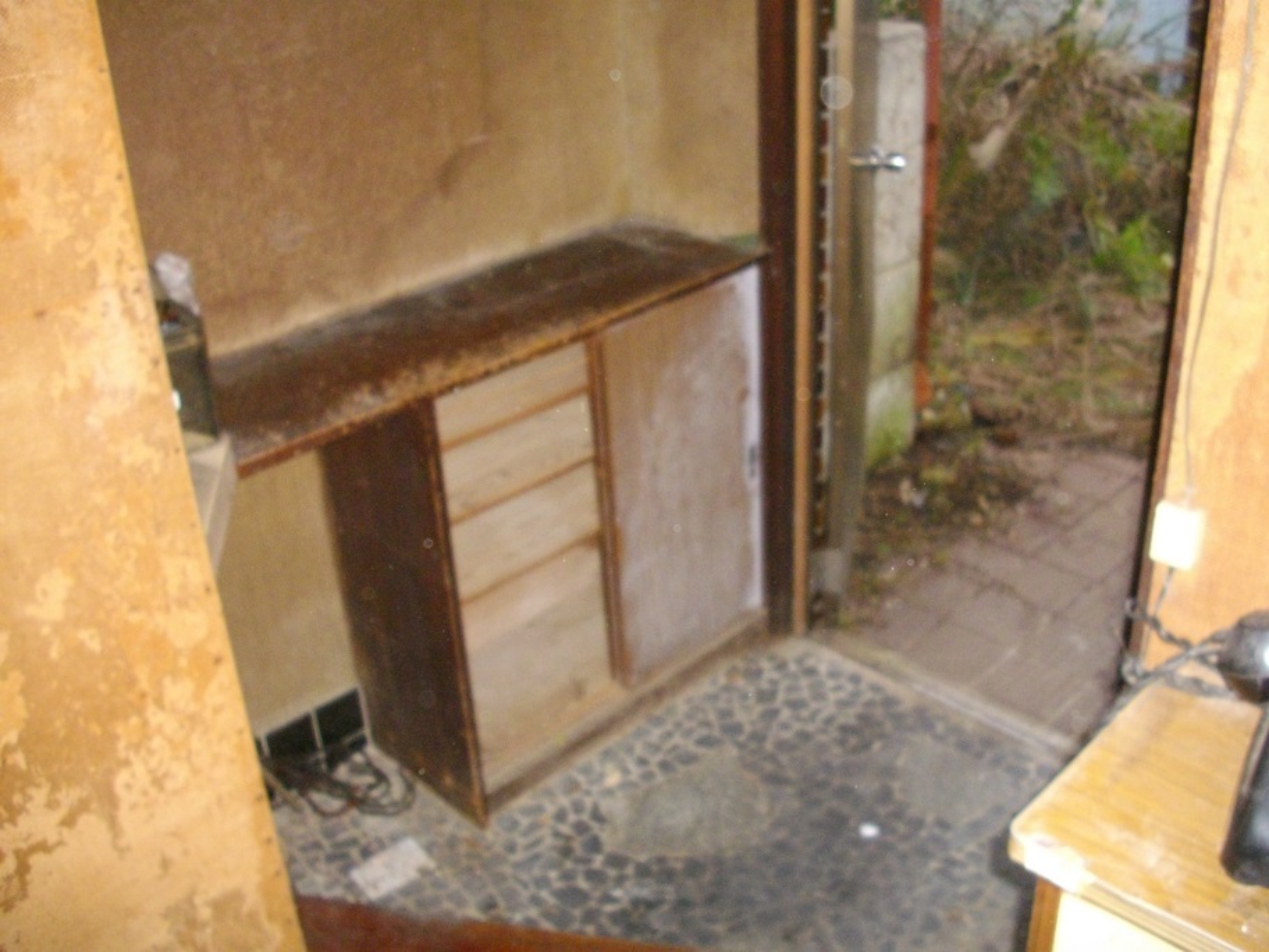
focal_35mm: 37
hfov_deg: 50.1
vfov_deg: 38.7
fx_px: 1356
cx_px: 634
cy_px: 476
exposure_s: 1/50
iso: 424
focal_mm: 6.2
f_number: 2.8
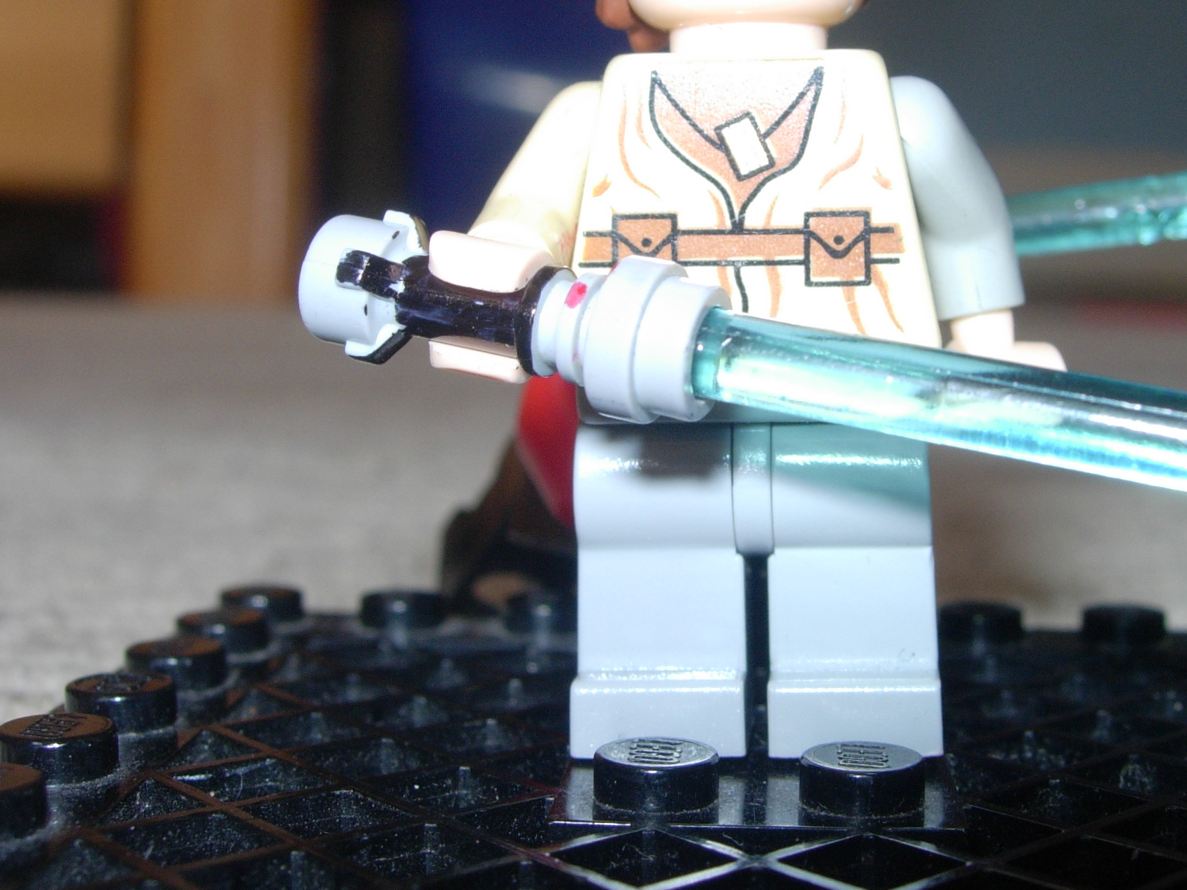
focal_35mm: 58
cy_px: 338
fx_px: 1989
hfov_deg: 33.0
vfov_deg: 25.2
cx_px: 785
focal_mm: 7.8
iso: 79
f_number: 4.8
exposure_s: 1/32
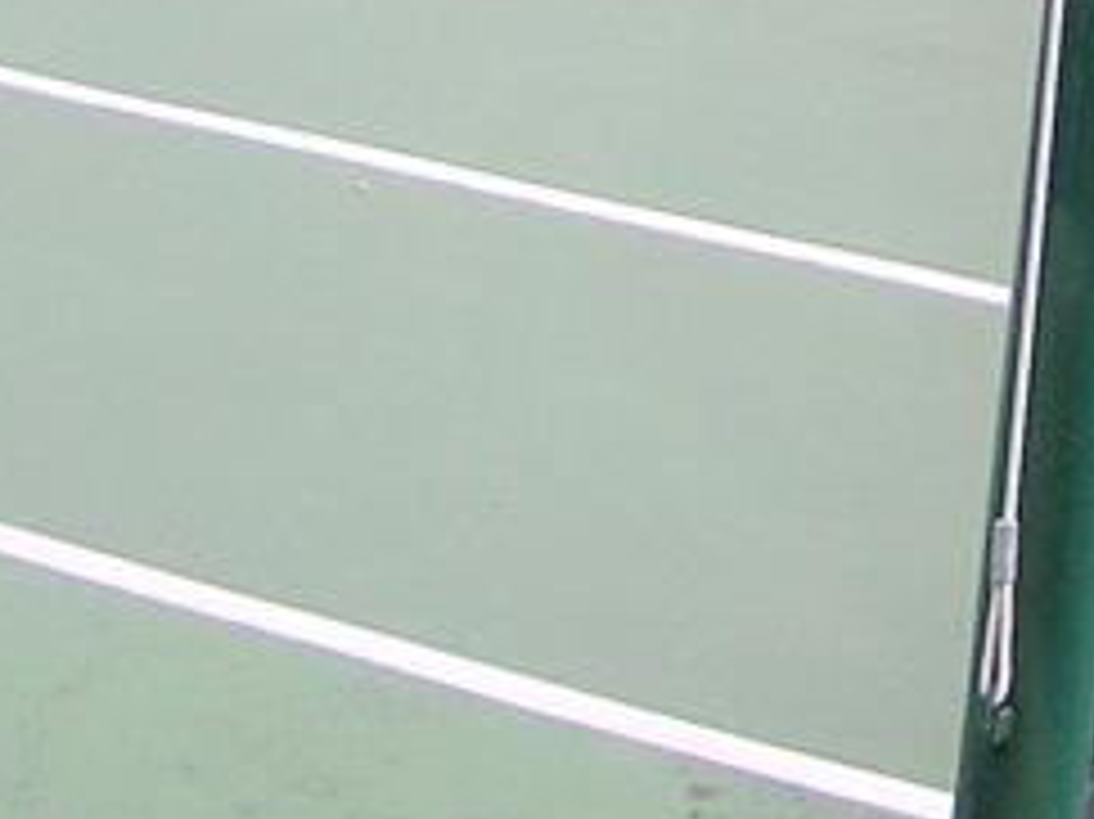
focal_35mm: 156
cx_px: 950
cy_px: -783
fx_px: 4928
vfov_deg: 9.0
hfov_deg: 12.6
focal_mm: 6.1
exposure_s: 1/350
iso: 50
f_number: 2.8
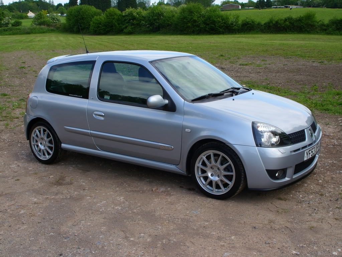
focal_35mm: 48
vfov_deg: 30.3
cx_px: 171
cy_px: 128
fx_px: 474
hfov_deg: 39.7
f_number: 6
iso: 50
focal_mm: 9.87
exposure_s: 1/184
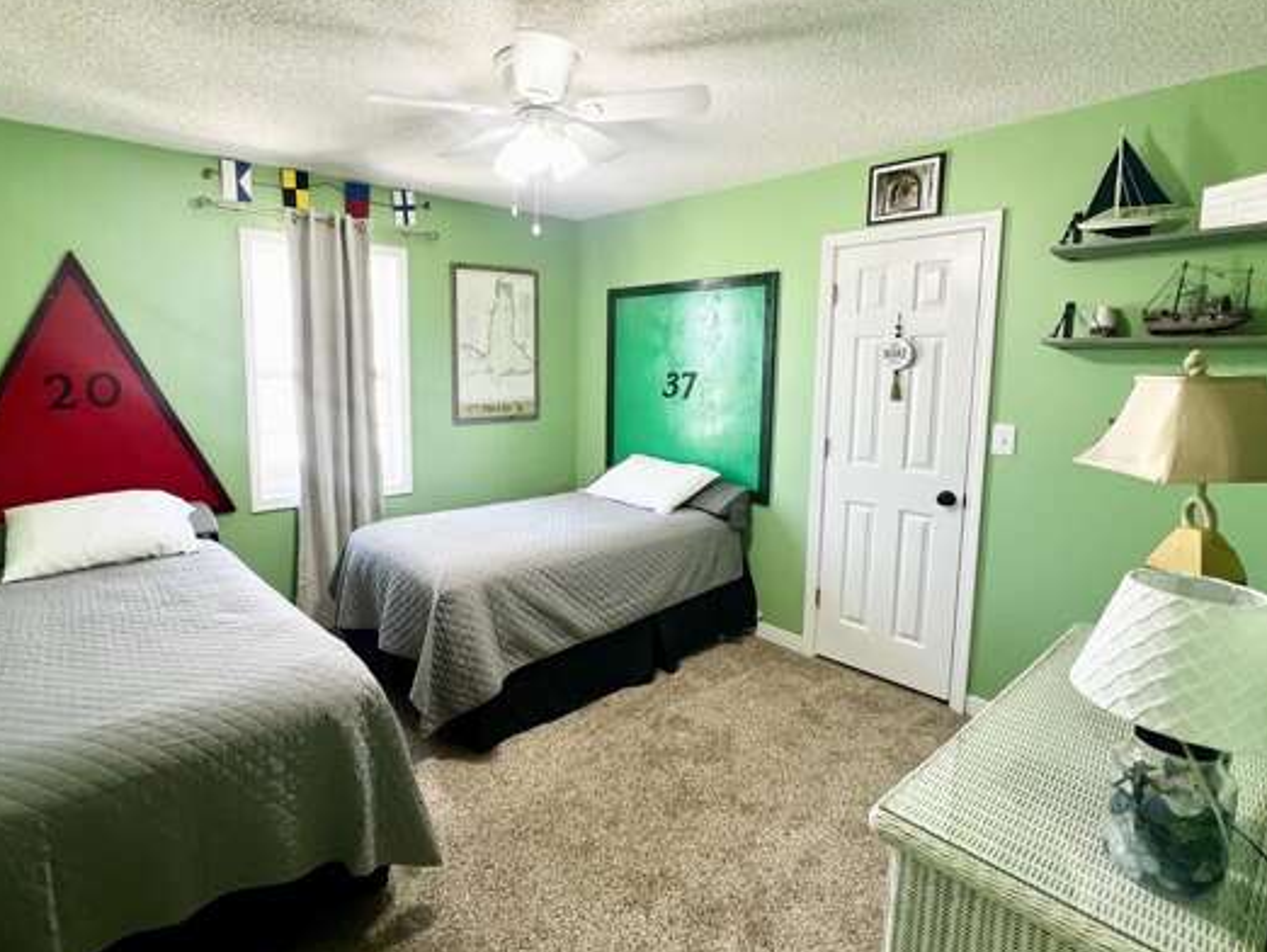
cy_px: 435
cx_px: 542
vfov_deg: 74.6
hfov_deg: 90.4
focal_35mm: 17
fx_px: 623
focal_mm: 1.57
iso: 160
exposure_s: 1/120
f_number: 1.8
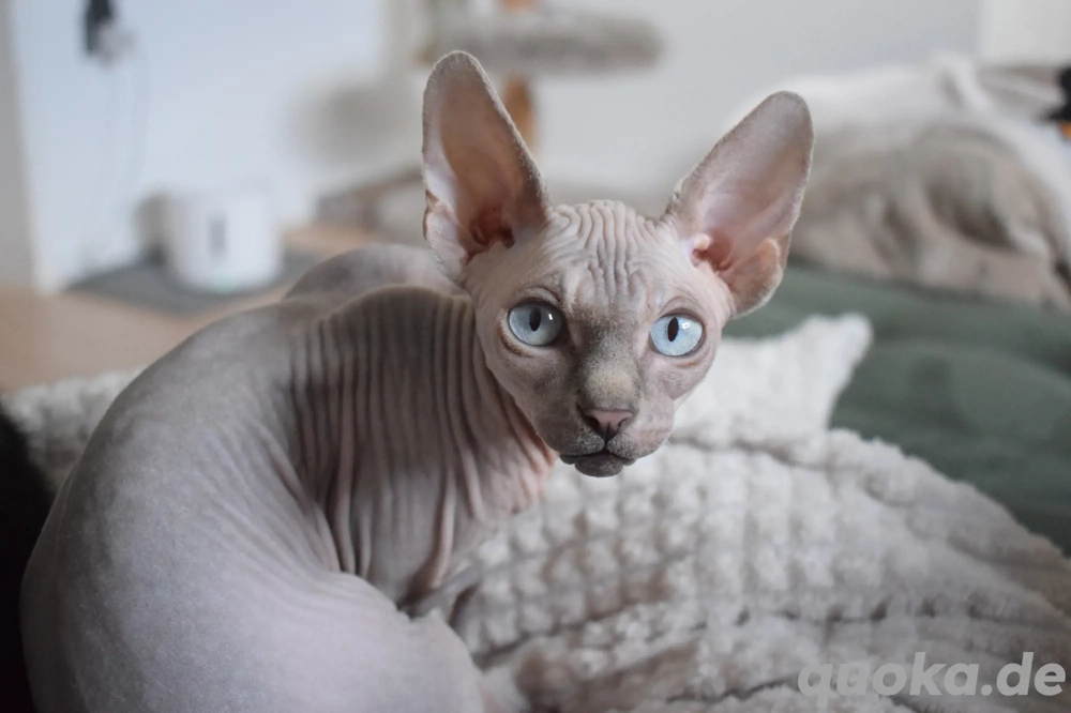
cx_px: 536
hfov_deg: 37.9
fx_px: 1561
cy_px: 356
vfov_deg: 25.7
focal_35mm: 52
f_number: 4.5
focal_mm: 35
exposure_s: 1/160
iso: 3200
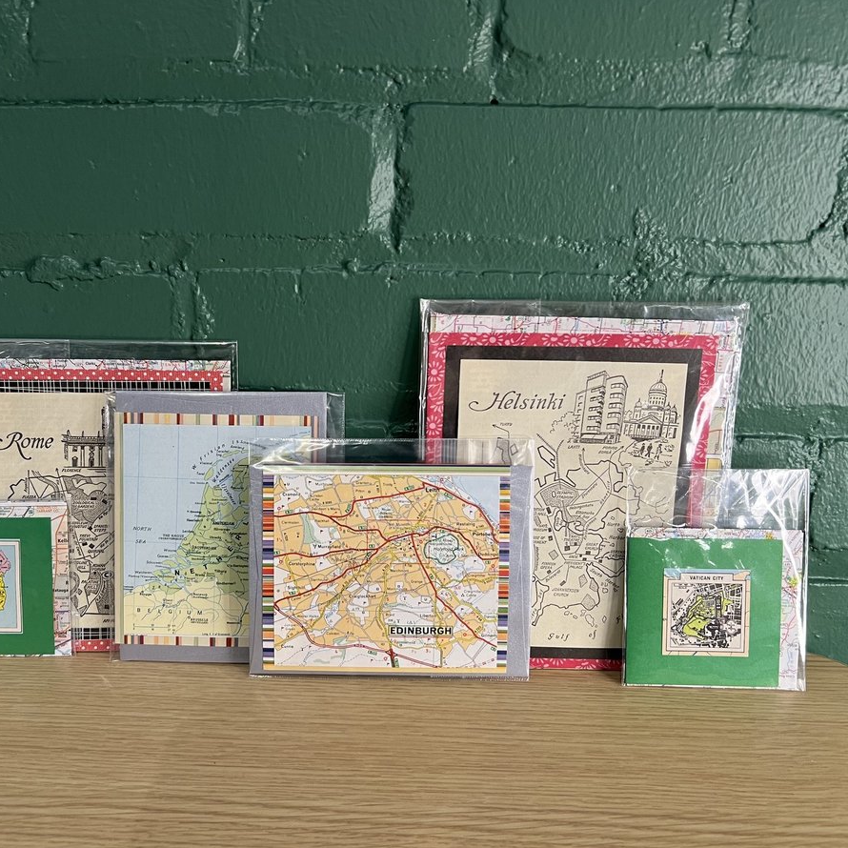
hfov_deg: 51.9
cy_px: 425
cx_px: 307
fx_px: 859
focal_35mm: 31
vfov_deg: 52.5
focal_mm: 5.7
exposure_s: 1/60
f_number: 1.5
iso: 80
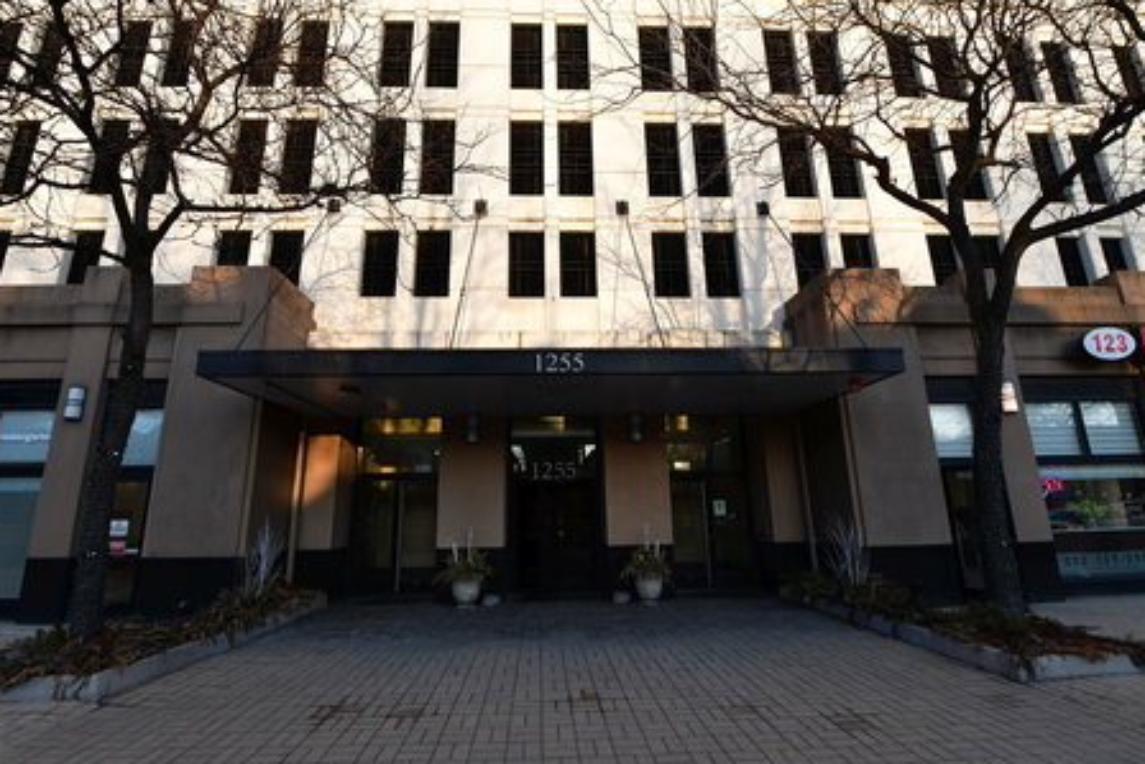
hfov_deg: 100.3
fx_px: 477
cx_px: 555
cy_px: 404
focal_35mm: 15
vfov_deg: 77.3
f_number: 11
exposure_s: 1/640
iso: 2500
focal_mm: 14
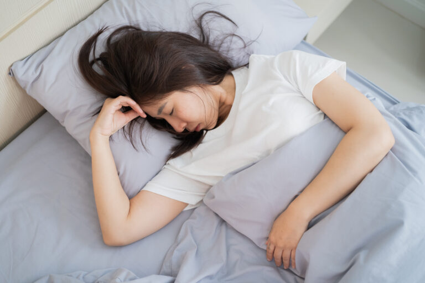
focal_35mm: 45
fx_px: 531
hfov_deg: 43.6
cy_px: 142
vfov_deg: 29.9
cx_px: 212
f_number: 2.2
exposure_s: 1/125
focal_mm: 45
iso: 320
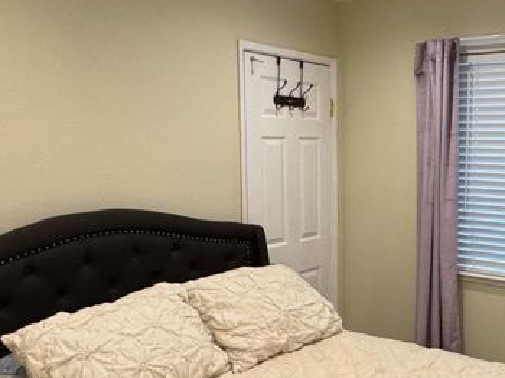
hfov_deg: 44.4
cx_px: 375
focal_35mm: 41
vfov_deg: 34.9
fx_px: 598
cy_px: 235
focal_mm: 2.22
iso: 250
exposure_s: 1/120
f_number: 2.2
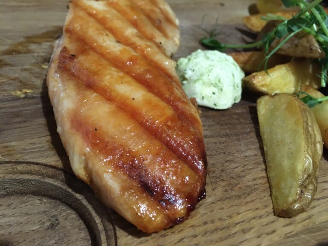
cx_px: 164
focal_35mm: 29
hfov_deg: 61.7
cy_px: 123
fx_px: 275
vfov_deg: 48.2
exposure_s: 1/17
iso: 400
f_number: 2.2
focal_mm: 4.15
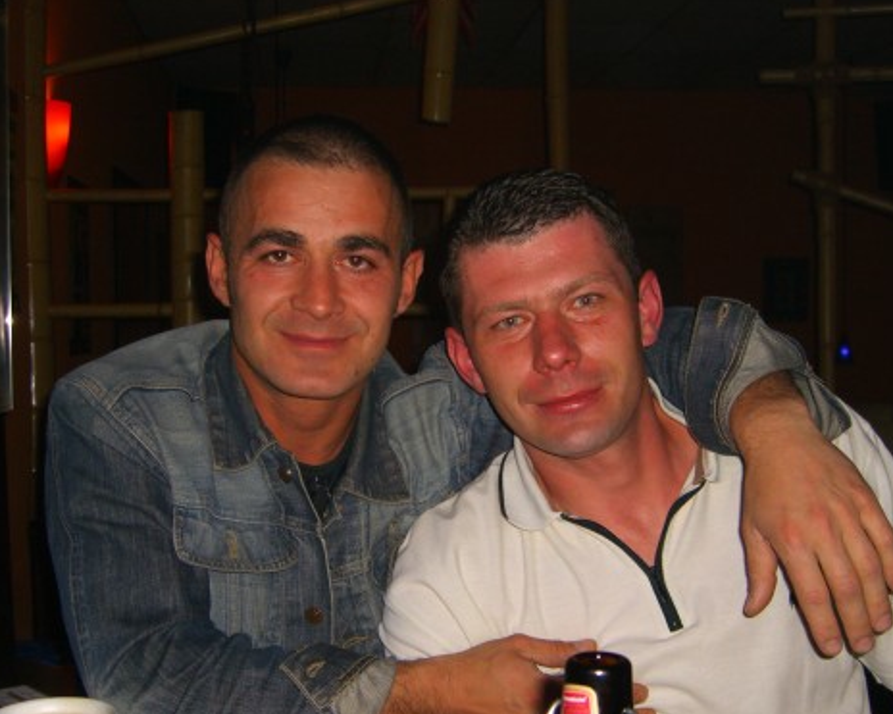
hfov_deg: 38.8
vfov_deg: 31.4
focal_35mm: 48
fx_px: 1268
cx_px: 475
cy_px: 421
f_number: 2.8
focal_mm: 7.9
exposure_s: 1/60
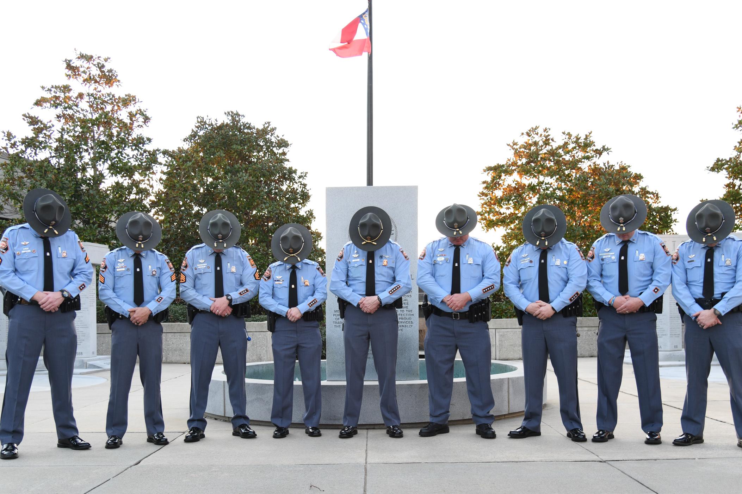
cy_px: 247
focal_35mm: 30
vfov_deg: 43.6
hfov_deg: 61.9
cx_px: 371
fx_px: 618
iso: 400
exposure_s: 1/80
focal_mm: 30
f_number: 4
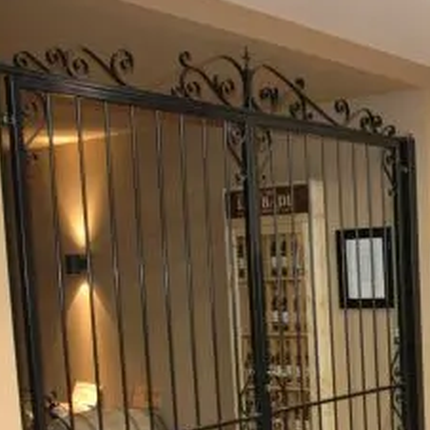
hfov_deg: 24.6
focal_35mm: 65
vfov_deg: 25.6
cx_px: 476
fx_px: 914
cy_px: 396
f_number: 4.5
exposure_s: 1/60
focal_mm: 18
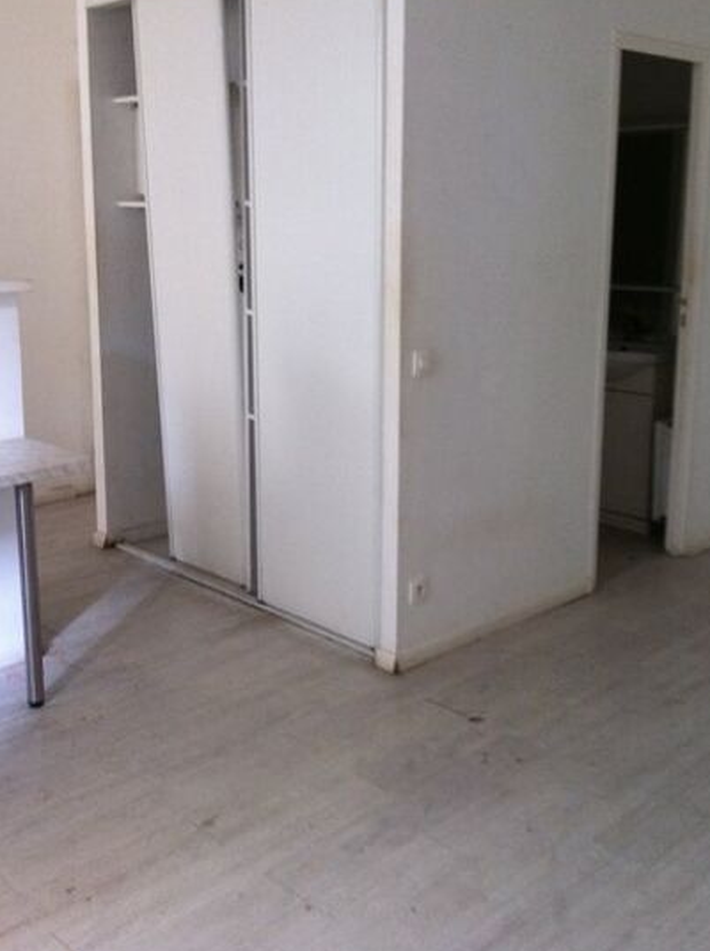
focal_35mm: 42
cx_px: 339
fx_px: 1152
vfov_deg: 44.7
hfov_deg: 34.2
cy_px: 409
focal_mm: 3.85
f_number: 2.8
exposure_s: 1/15
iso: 160
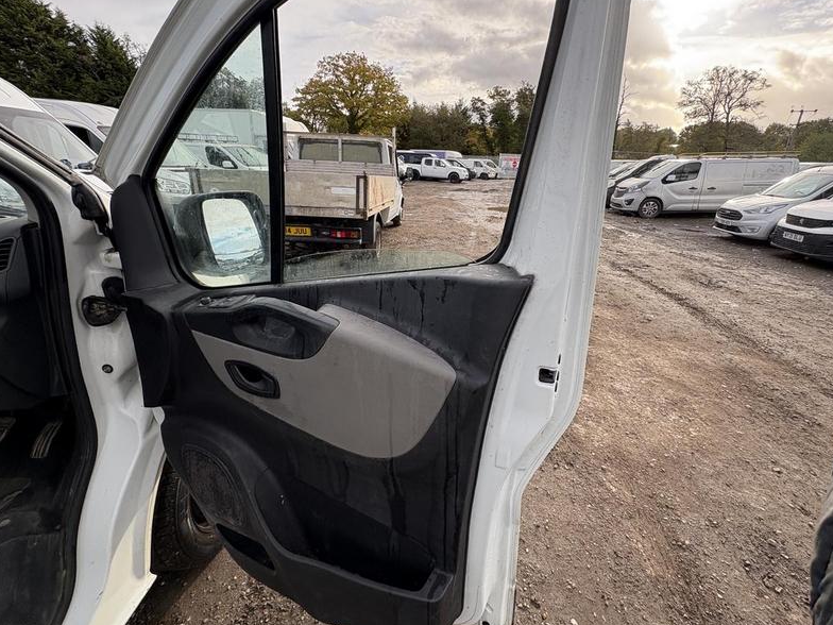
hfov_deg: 94.4
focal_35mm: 16
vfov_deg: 78.0
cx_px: 436
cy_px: 297
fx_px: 385
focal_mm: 2.22
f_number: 2.2
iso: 40
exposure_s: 1/425
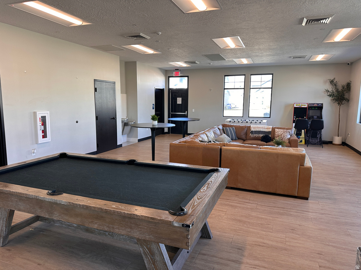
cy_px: 135
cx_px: 180
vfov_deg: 56.8
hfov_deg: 71.6
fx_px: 250
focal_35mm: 24
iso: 125
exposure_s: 1/120
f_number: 1.78
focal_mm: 6.86
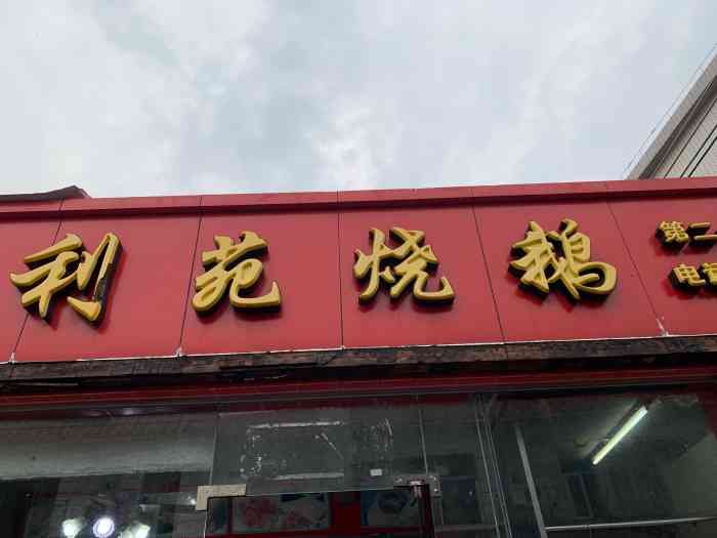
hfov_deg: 67.3
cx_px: 358
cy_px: 269
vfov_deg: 53.1
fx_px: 539
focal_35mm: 26
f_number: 1.8
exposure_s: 1/307
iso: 25
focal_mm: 4.25
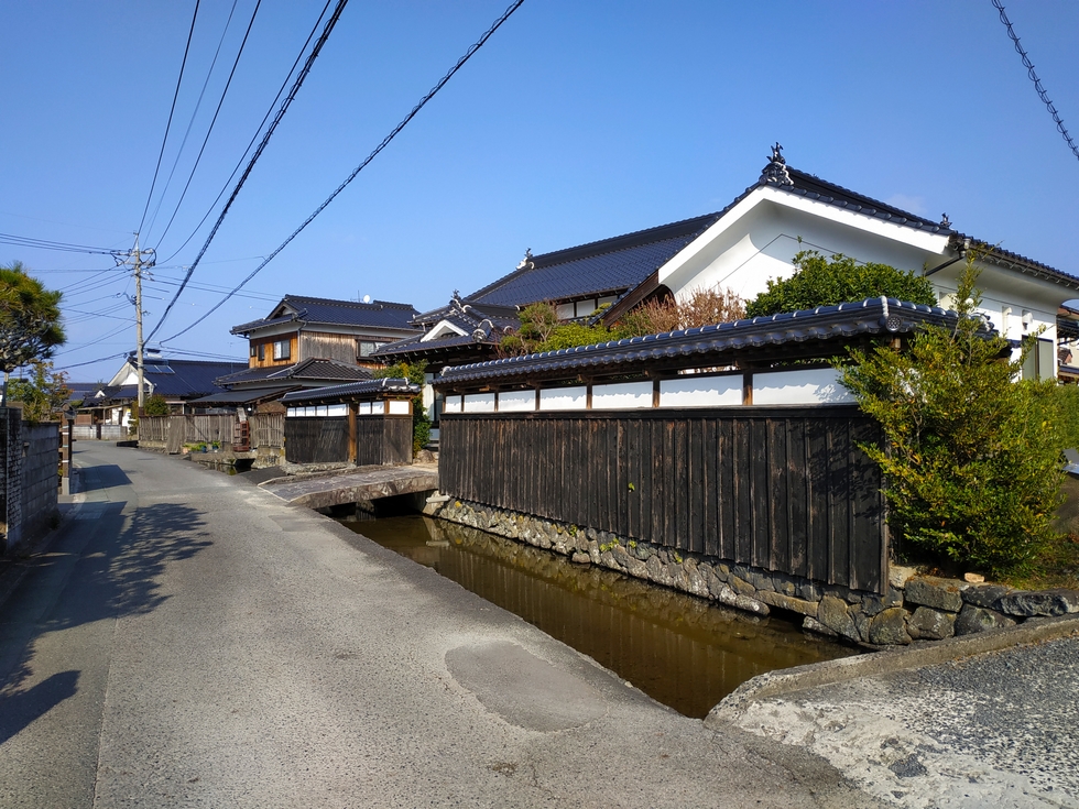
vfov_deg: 56.8
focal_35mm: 24
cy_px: 404
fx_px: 748
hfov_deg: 71.6
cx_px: 540
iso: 100
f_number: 1.9
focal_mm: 3.94
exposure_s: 1/1687
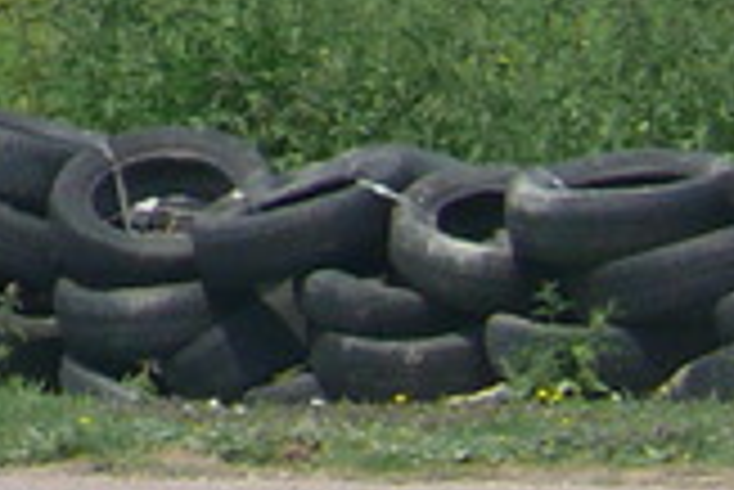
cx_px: -689
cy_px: 423
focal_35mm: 3046
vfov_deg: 0.5
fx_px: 62158
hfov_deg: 0.7
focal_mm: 88.8
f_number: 6.3
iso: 100
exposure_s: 1/400
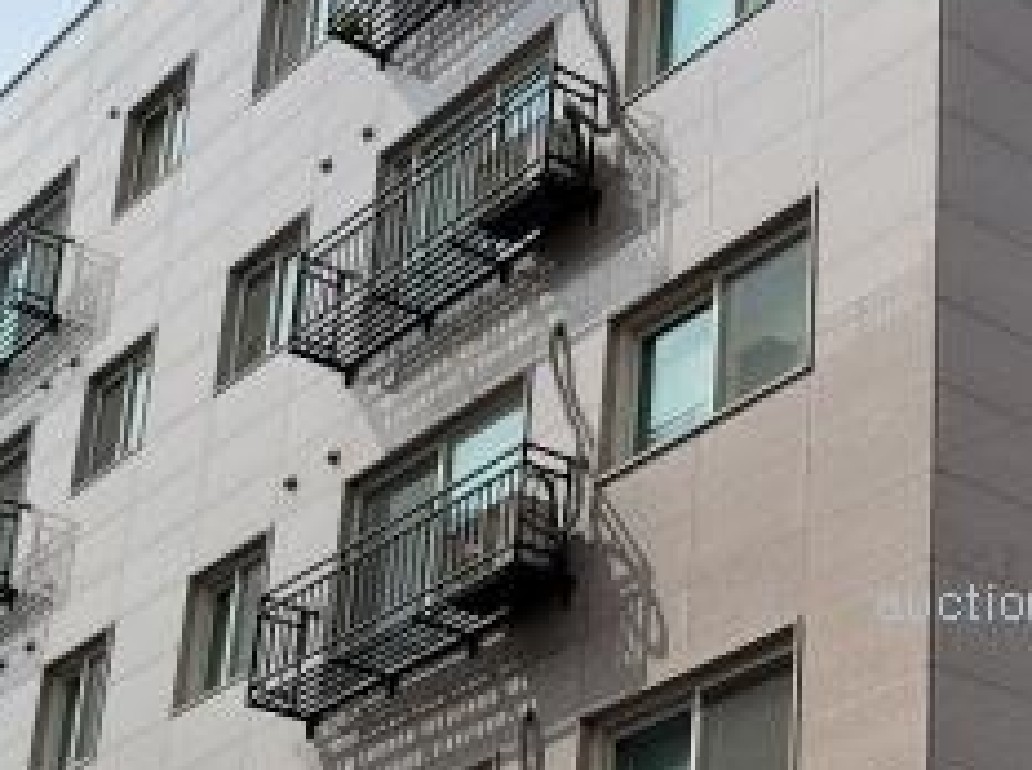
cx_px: 974
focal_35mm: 86
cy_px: 633
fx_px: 2560
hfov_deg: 22.1
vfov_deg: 17.0
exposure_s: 1/1571
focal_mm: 7
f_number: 1.8
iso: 20
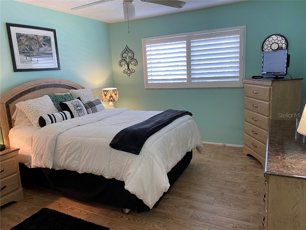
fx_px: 230
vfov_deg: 53.1
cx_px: 153
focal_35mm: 26
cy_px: 115
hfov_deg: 67.3
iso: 100
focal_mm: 4.25
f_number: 1.8
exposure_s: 1/60
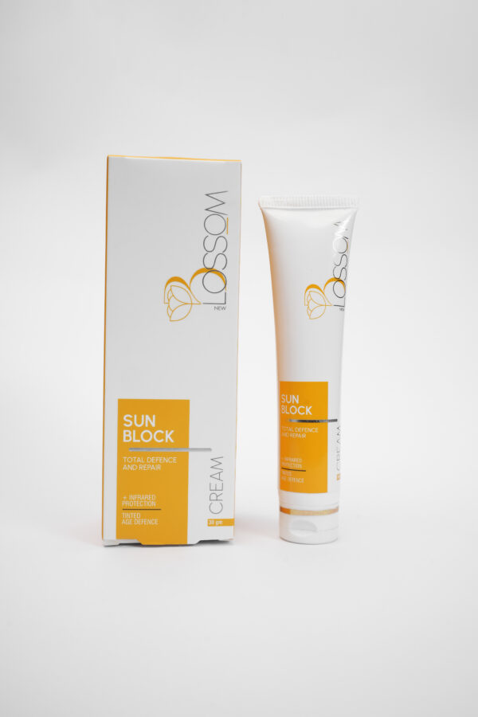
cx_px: 239
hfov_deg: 37.9
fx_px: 697
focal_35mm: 35
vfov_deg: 54.4
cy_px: 358
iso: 400
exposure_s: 1/100
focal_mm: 35
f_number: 10
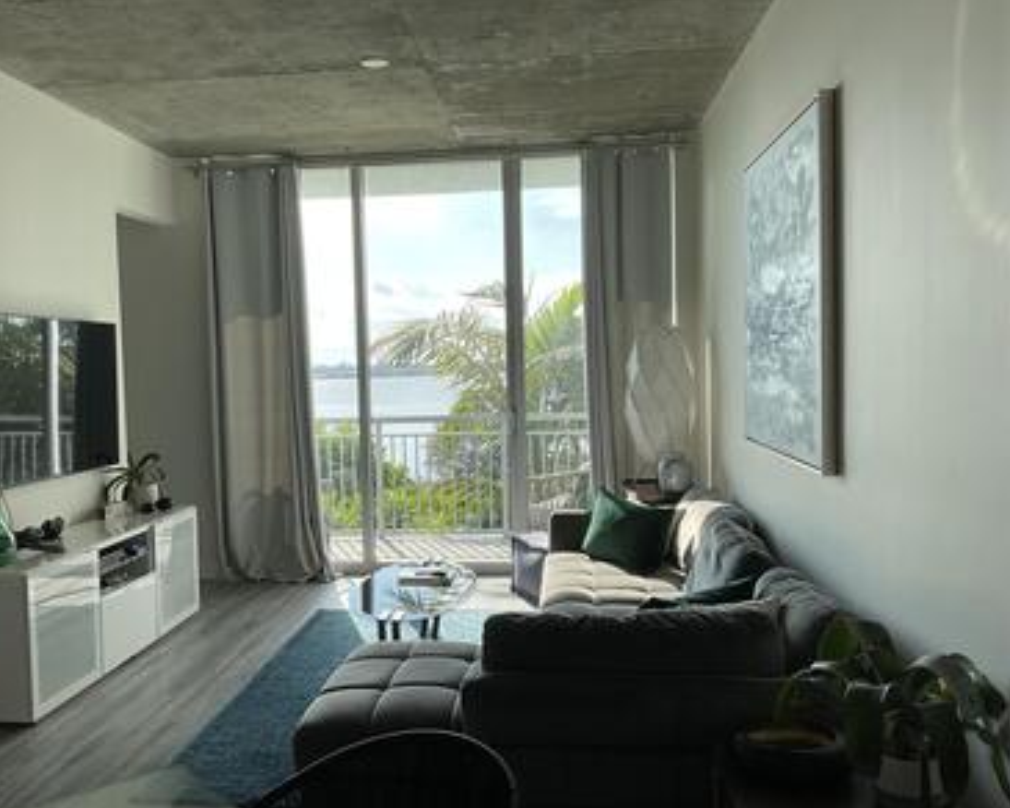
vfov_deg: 47.1
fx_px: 927
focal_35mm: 31
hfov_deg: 57.1
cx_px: 459
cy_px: 407
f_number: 1.8
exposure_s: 1/422
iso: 16
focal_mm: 3
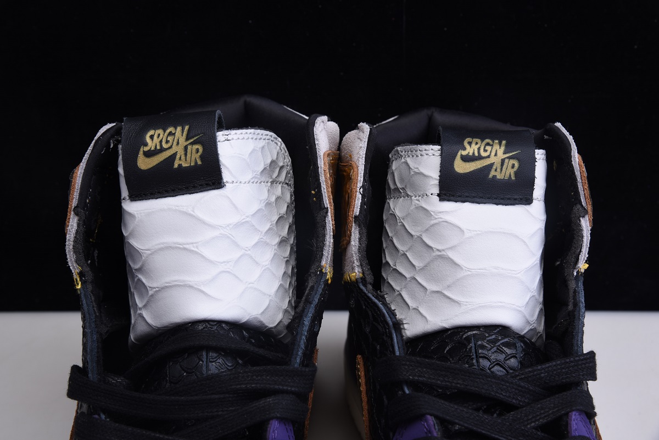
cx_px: 330
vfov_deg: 20.9
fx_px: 1190
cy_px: 220
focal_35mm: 65
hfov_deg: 30.9
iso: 100
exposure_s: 1/125
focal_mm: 65
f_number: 13
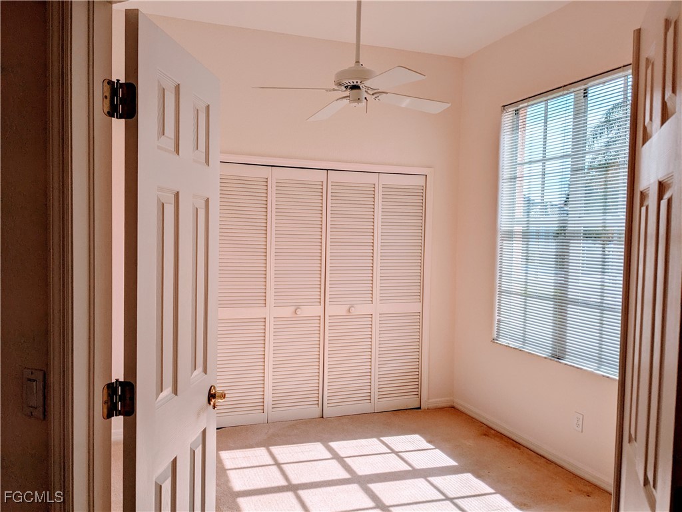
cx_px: 341
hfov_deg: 65.3
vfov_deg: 51.4
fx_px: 532
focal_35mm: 27
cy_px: 256
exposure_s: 1/1560
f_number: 1.73
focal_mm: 4.38
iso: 62
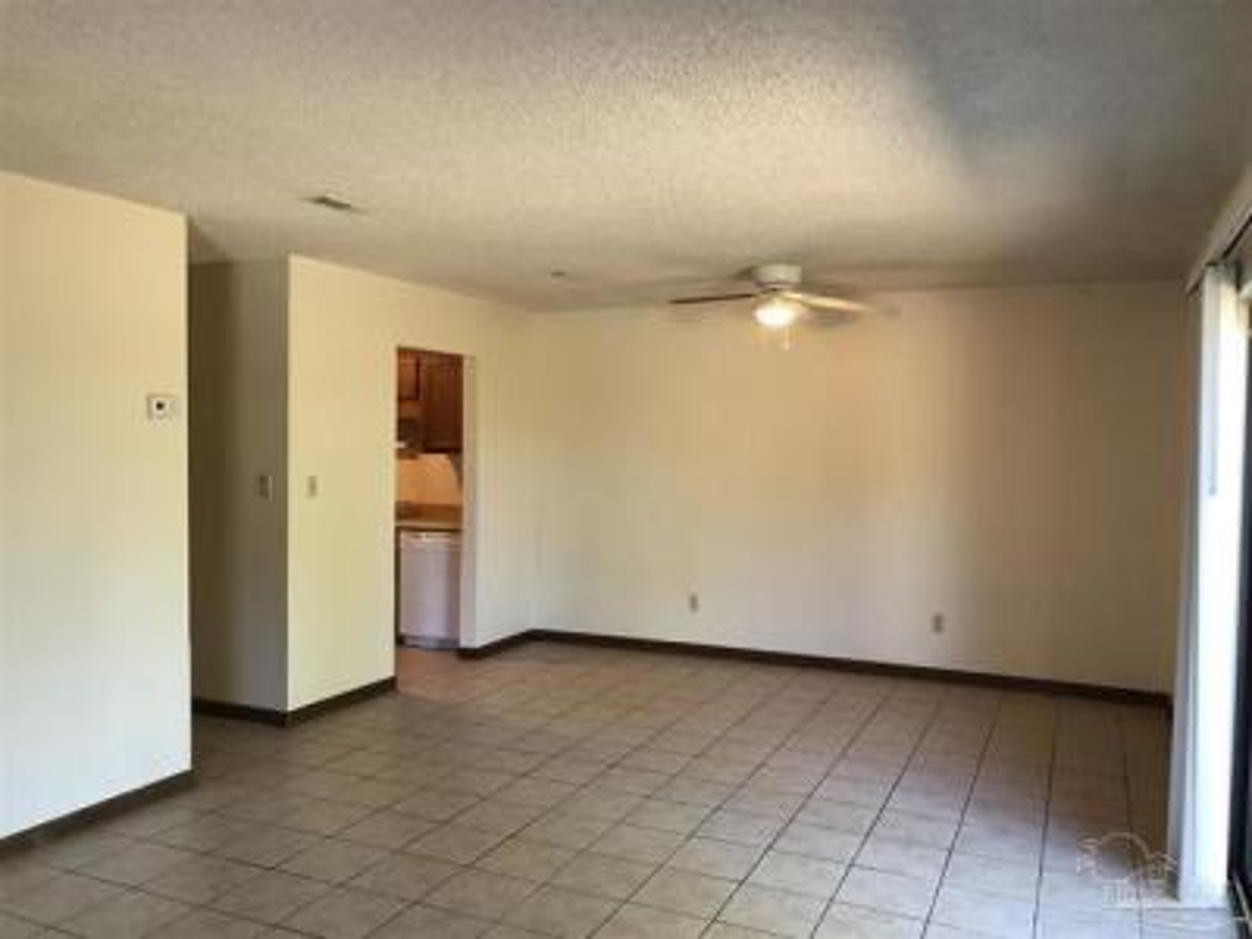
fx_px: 1013
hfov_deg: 63.4
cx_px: 626
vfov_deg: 49.7
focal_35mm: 28
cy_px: 470
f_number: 1.8
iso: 40
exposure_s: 1/17
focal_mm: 3.99
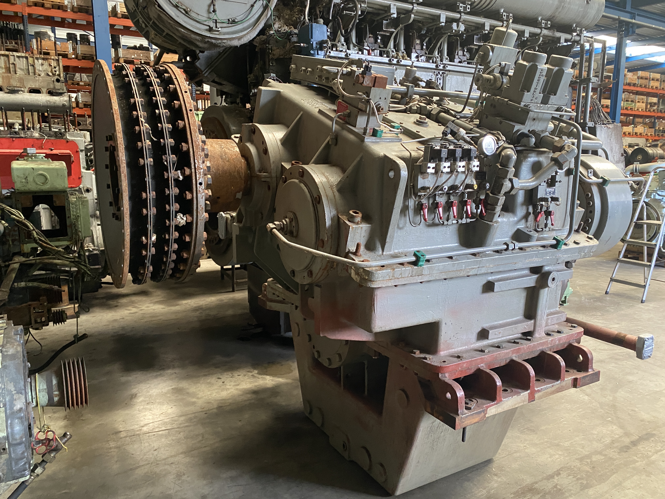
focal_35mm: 26
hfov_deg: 67.3
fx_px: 499
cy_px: 250
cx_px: 332
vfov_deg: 53.1
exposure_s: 1/60
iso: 400
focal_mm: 4.25
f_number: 1.8
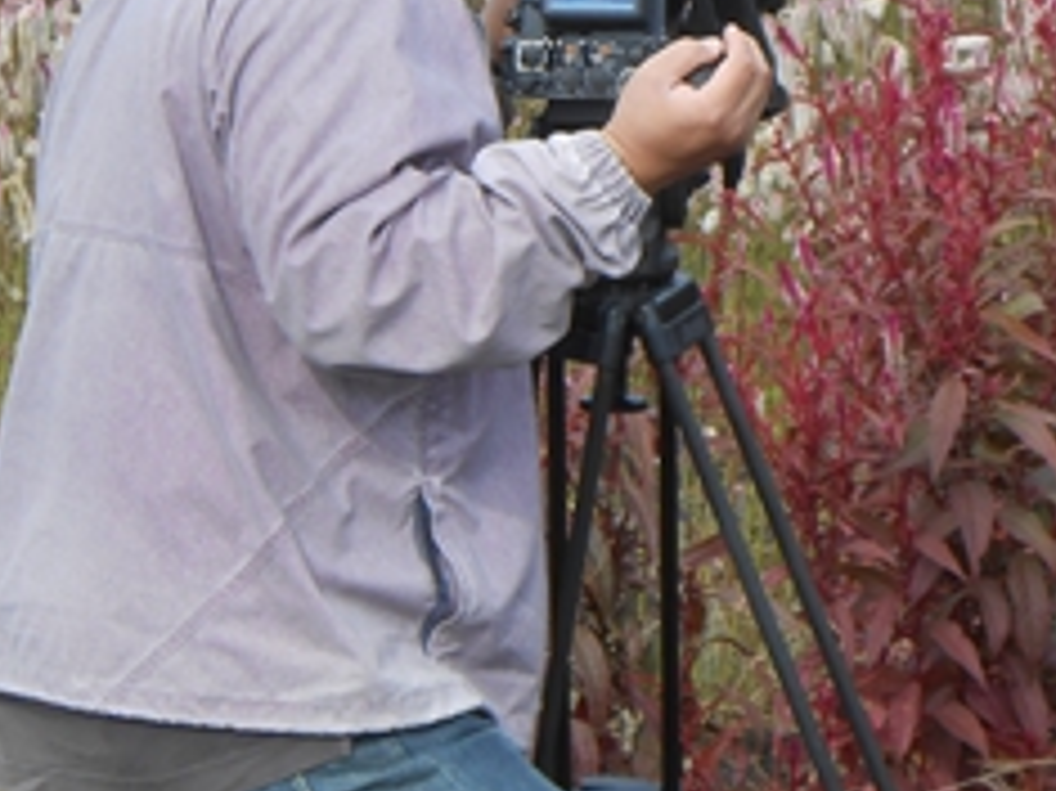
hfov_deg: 8.0
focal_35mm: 246
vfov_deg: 6.0
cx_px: 957
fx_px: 7501
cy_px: 81
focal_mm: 18.7
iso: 80
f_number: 5
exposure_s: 1/160
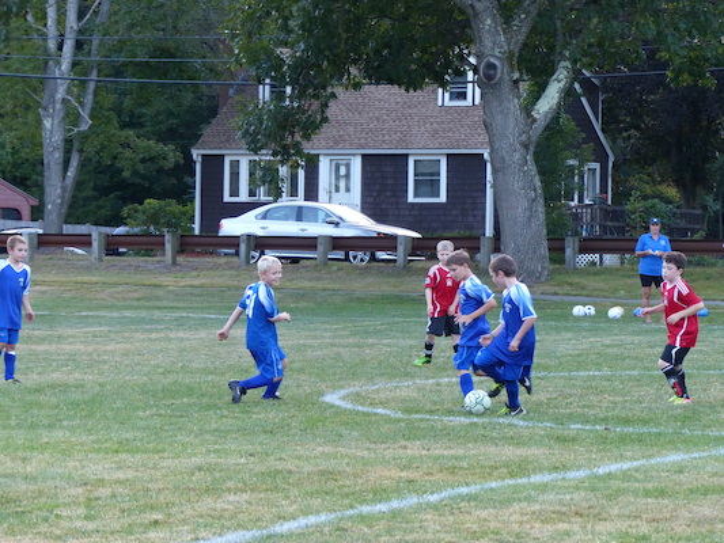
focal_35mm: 142
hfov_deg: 13.9
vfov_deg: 10.5
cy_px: 272
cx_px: 362
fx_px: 2971
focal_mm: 25.6
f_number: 2.8
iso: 500
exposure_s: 1/320
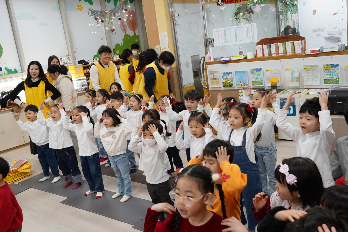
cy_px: 116
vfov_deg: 38.9
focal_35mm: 34
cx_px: 174
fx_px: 329
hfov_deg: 55.8
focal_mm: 34
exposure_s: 1/80
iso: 2500
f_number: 7.1
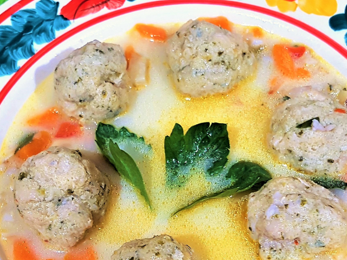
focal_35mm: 49
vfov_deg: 29.1
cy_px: 202
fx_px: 491
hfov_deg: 38.9
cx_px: 185
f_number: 1.7
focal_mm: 4.2
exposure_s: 1/33
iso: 160
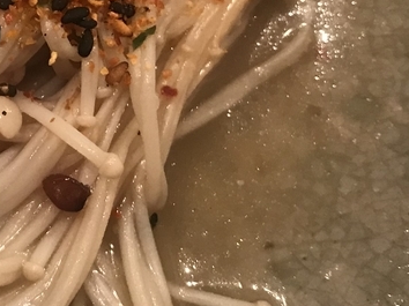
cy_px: 53
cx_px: -103
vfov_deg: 15.4
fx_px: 1122
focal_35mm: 95
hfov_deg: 19.3
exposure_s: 1/15
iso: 64
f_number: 1.8
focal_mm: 3.99
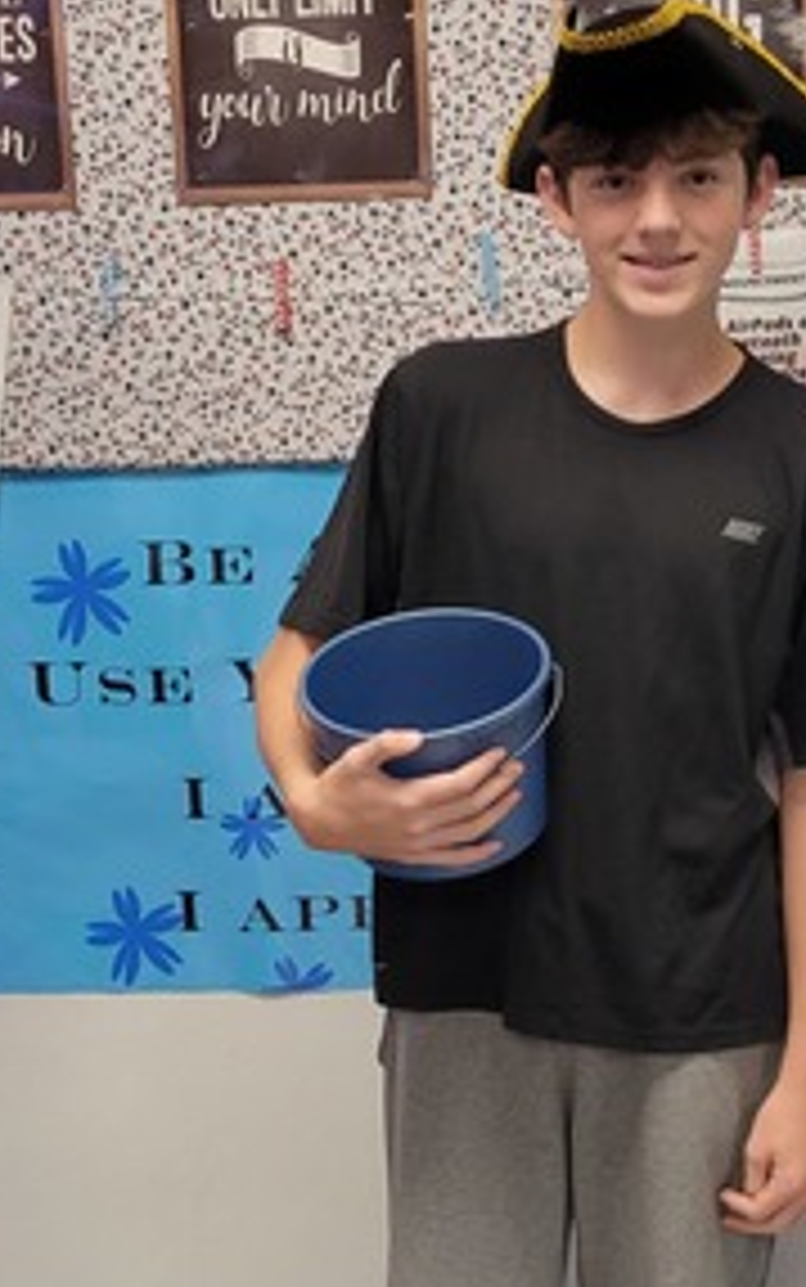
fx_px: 2704
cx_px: 581
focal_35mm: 77
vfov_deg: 26.3
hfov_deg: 16.9
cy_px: 1022
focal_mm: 5.4
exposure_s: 1/120
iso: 250
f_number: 1.8
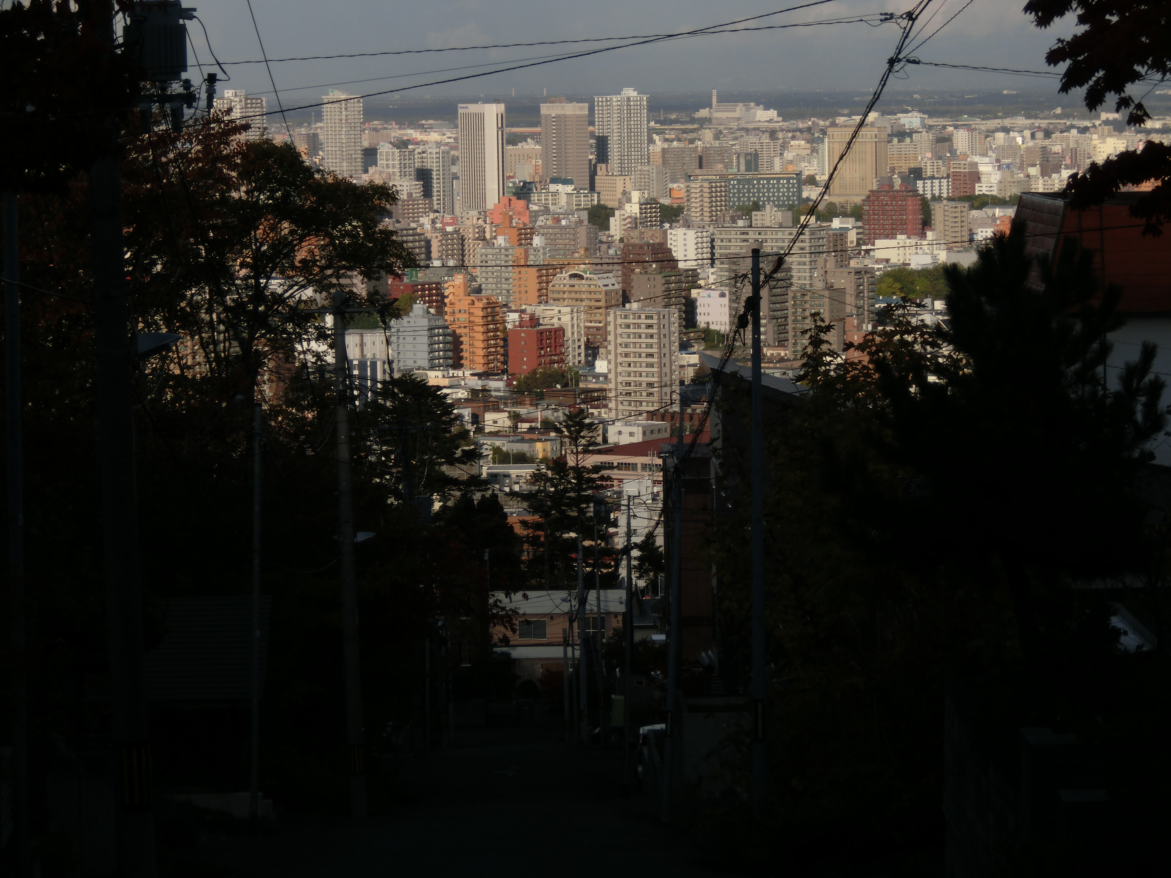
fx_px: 4161
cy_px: 439
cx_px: 586
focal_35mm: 123
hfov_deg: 16.0
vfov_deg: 12.0
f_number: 5.5
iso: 80
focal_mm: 21.79
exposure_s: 1/800
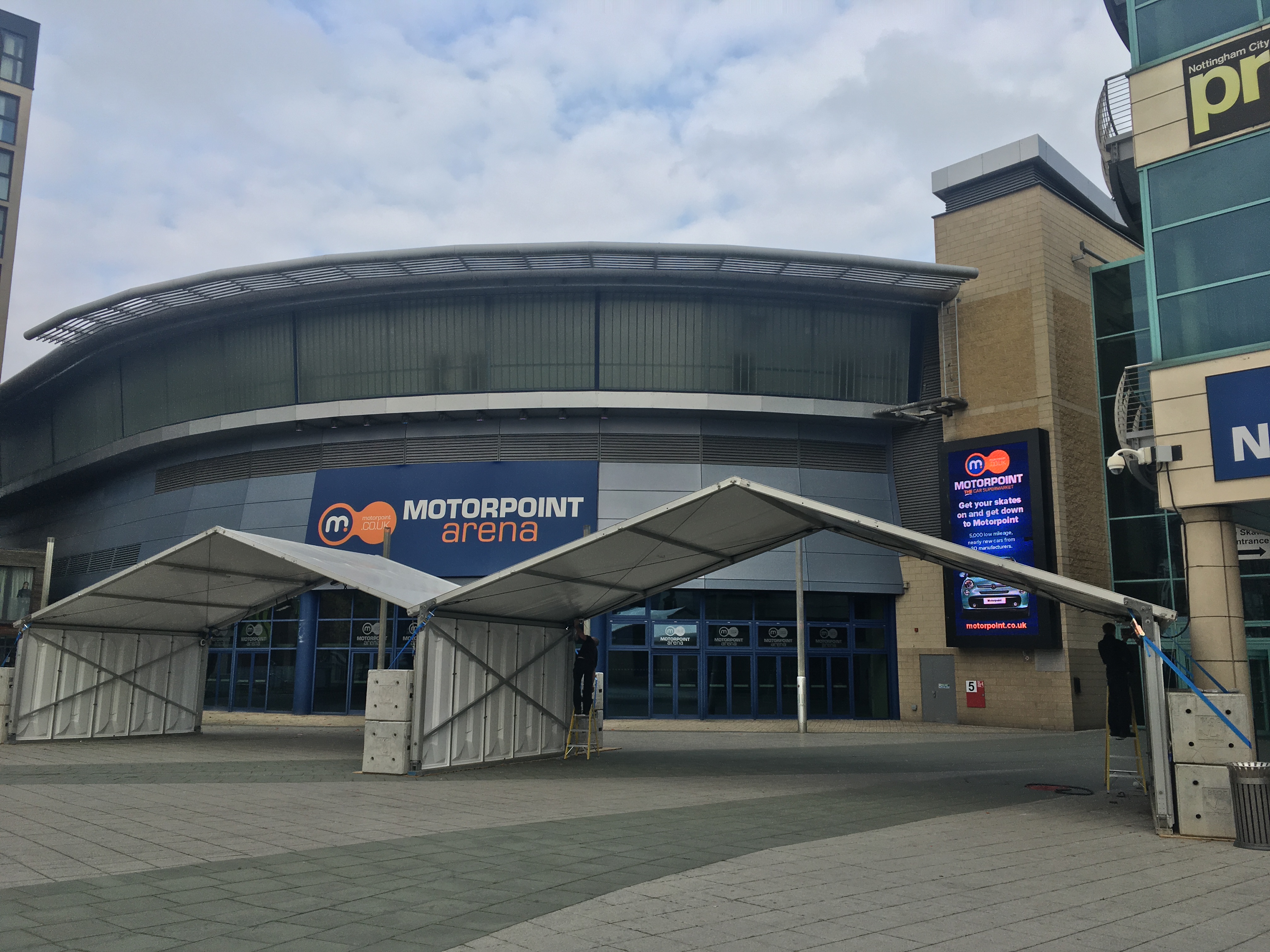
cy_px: 476
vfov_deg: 48.2
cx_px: 635
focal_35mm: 29
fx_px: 1064
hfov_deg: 61.7
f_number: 2.2
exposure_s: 1/1261
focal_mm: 4.15
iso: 25
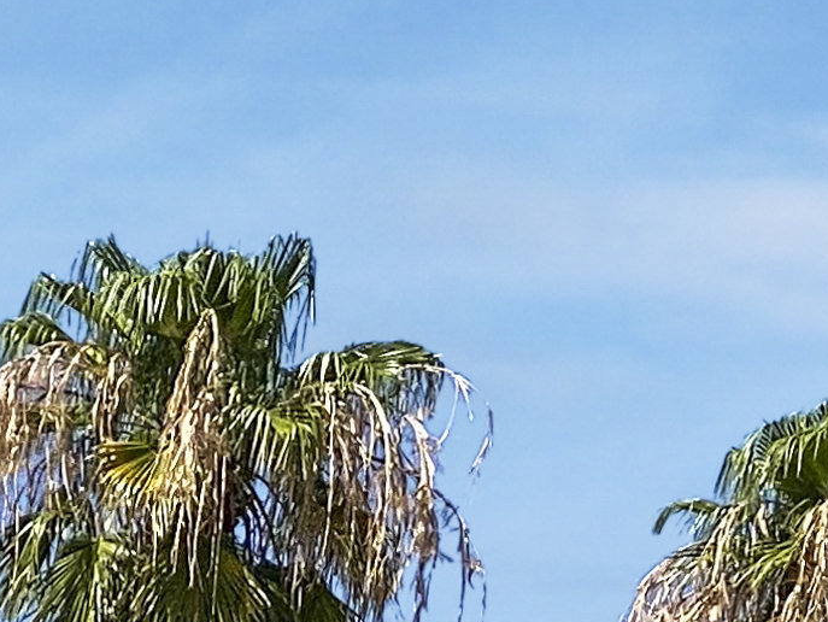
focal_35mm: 305
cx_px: 918
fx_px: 7299
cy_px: 1248
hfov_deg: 6.5
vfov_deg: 4.8
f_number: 2
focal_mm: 6
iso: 20
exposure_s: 1/1700
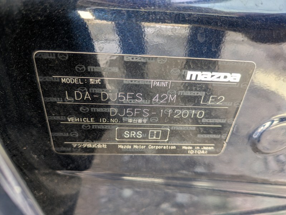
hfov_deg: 69.4
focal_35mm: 25
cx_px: 143
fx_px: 207
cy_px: 108
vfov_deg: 54.9
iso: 96
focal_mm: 5.43
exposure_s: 1/100
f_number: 1.89
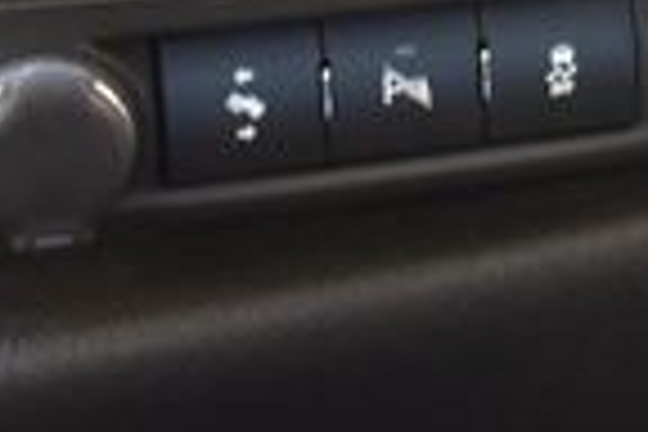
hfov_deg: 12.8
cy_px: -324
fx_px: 2880
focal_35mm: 160
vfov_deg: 8.3
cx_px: 432
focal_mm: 24
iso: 640
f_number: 6.3
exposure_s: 1/15
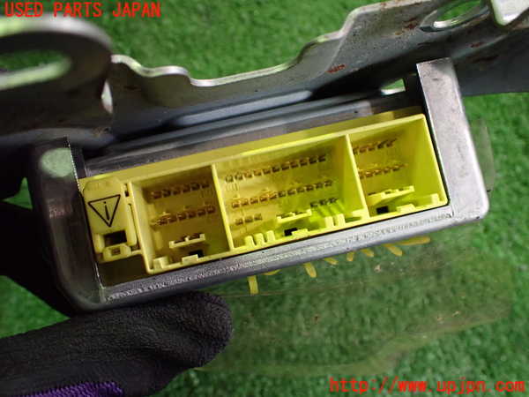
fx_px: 458
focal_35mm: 30
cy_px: 198
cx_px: 264
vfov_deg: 46.8
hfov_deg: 60.0
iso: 800
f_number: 2.3
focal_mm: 5.4
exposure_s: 1/100
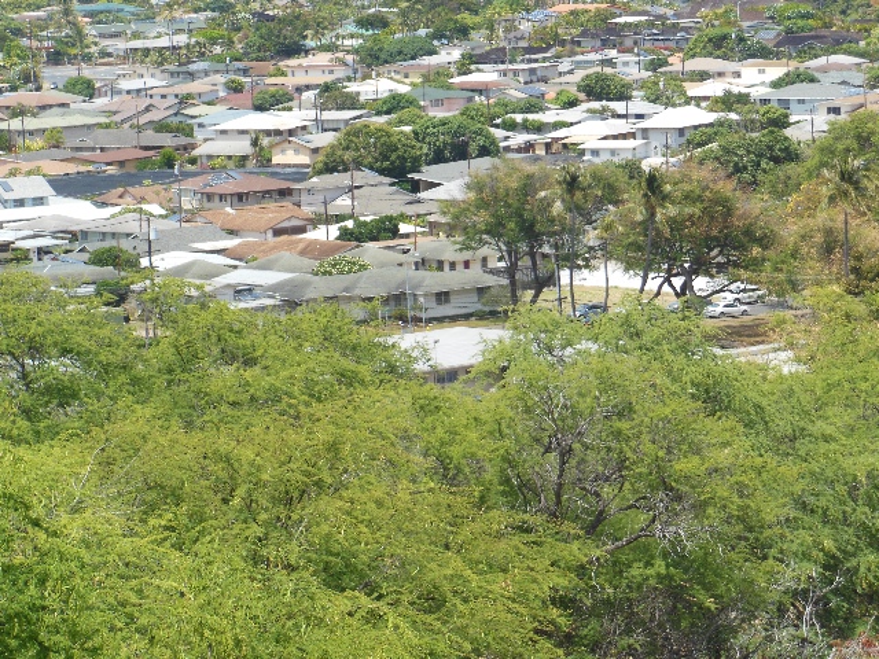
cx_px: 440
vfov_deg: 7.8
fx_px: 4850
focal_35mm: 191
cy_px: 330
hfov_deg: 10.4
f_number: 5.9
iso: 125
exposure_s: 1/320
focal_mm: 34
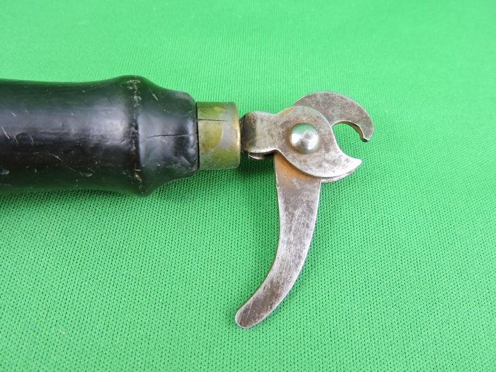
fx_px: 344
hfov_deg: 71.6
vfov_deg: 56.8
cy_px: 186
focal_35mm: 24
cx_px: 248
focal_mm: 4.3
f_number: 3.3
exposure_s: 1/80
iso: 800
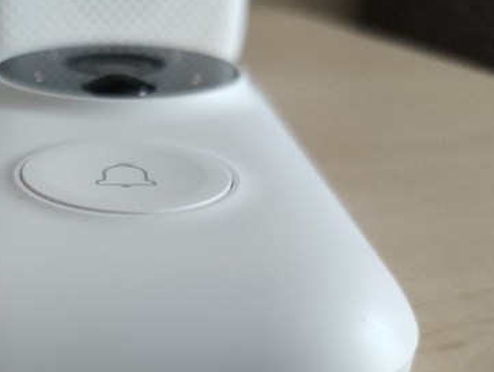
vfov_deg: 27.4
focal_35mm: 52
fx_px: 743
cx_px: 86
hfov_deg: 35.4
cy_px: 309
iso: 5997
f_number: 1.75
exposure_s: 1/60
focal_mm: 4.75
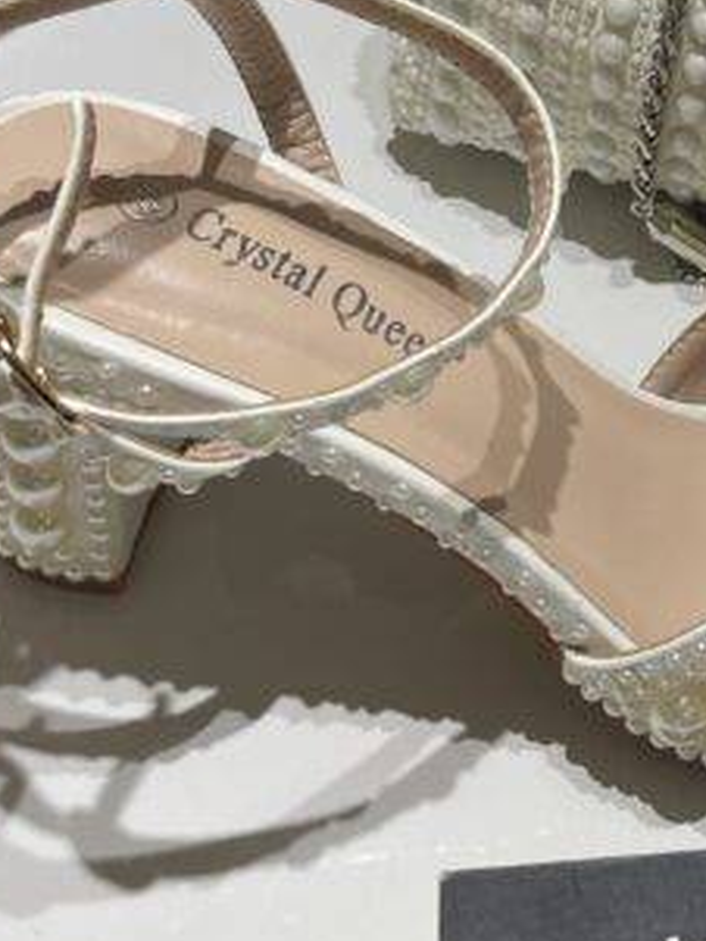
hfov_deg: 20.3
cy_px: -16
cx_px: 797
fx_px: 1875
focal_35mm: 69
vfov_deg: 26.5
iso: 50
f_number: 1.6
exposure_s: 1/107
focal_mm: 4.2
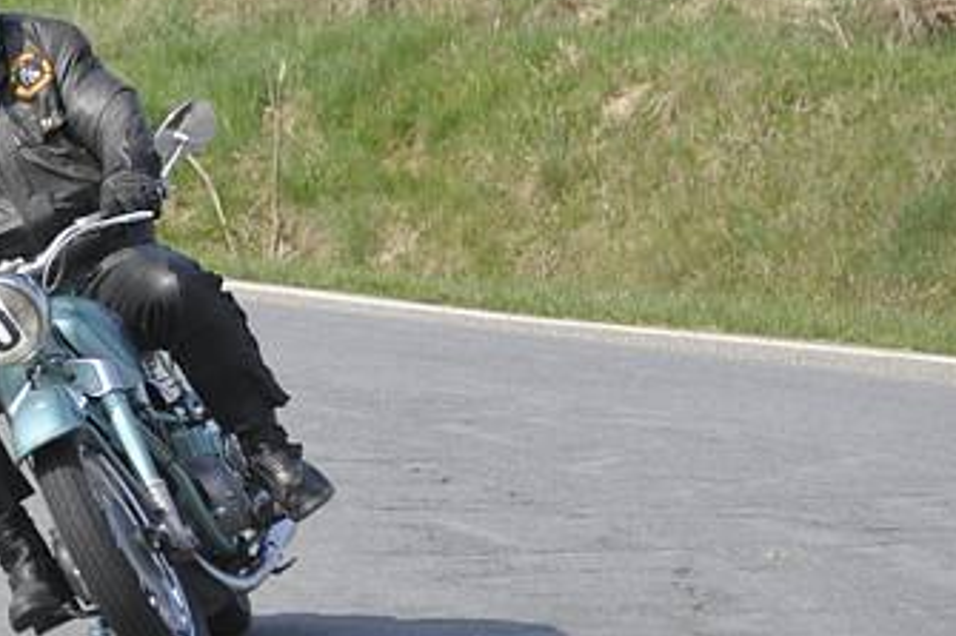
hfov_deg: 5.1
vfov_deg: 3.4
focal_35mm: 406
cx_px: -14
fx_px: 10776
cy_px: 394
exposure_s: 1/400
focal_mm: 170
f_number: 8
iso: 200
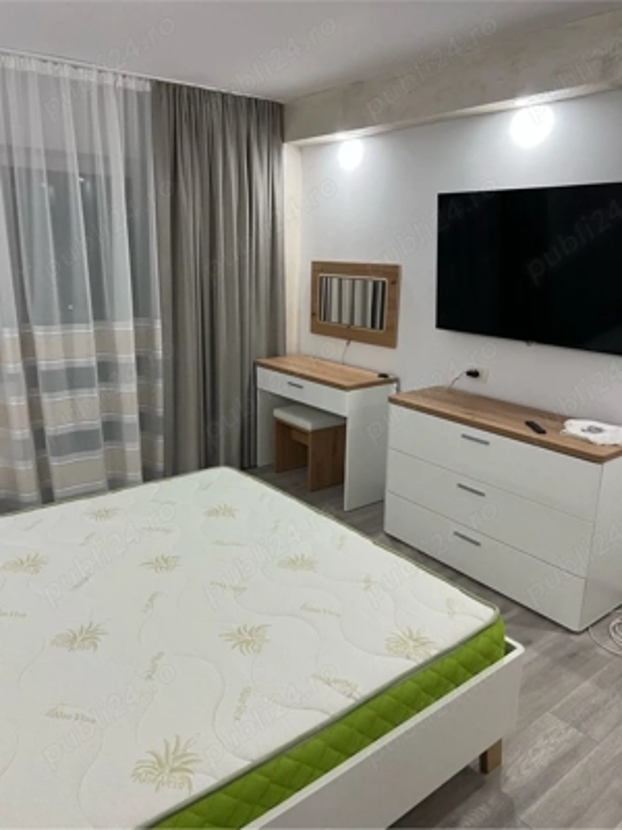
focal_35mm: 26
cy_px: 415
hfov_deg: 53.1
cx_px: 311
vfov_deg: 67.3
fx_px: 623
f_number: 1.5
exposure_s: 1/50
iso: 64
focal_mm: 5.7
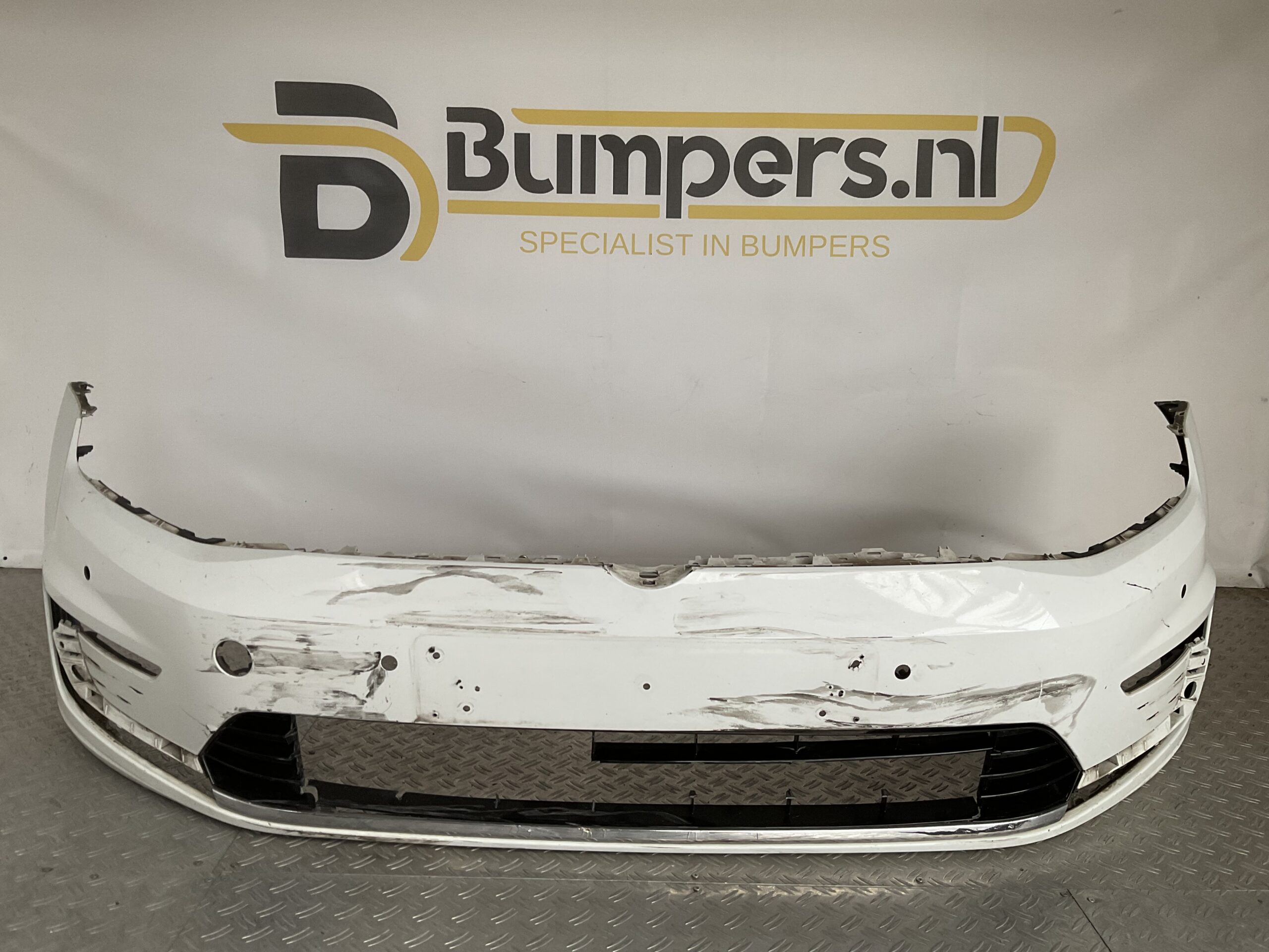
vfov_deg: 48.2
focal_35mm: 29
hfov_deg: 61.7
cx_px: 634
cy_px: 476
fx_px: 1063
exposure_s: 1/50
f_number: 1.8
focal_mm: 3
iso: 50
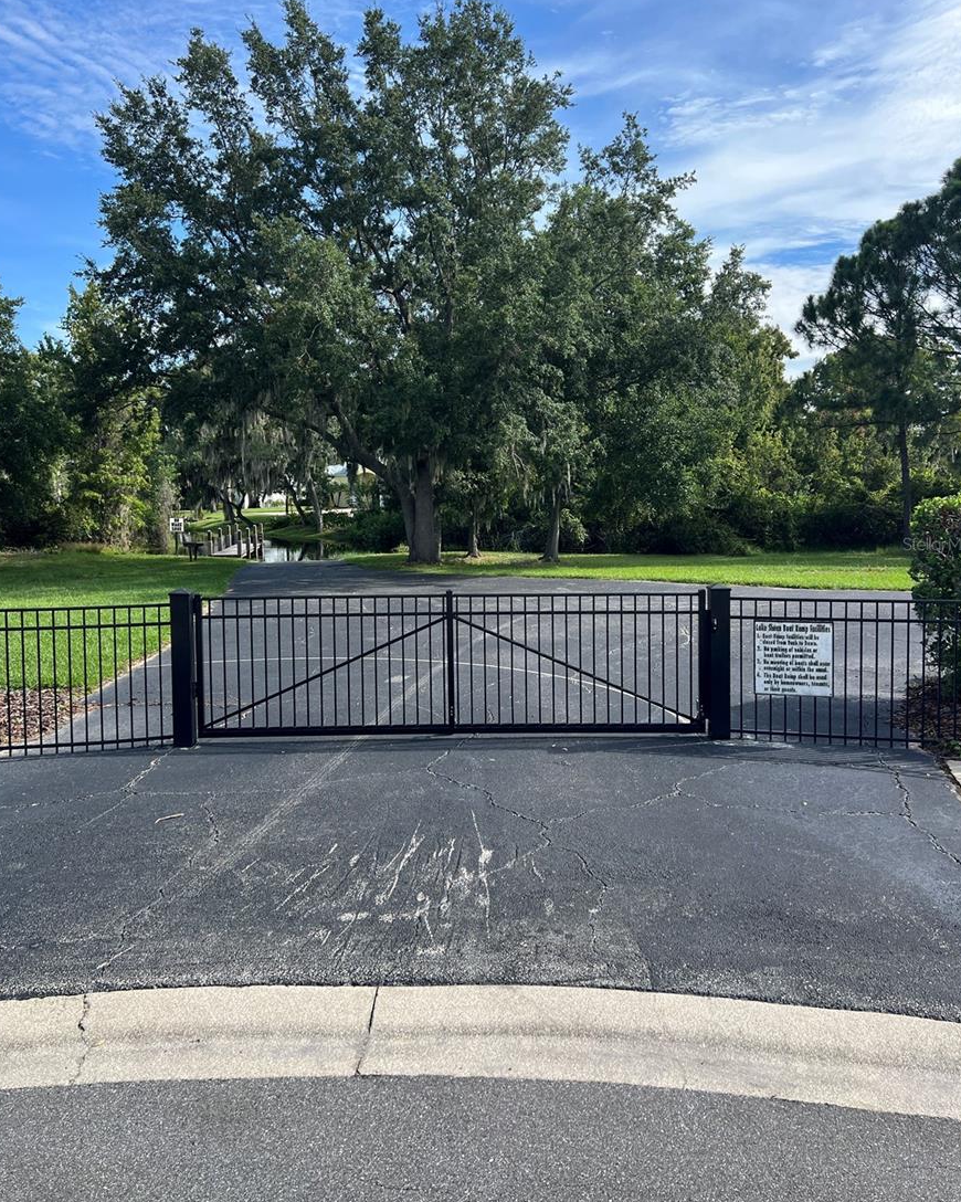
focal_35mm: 28
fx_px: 996
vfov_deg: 62.1
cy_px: 544
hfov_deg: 51.5
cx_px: 484
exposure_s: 1/1972
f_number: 1.5
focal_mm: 5.7
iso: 50
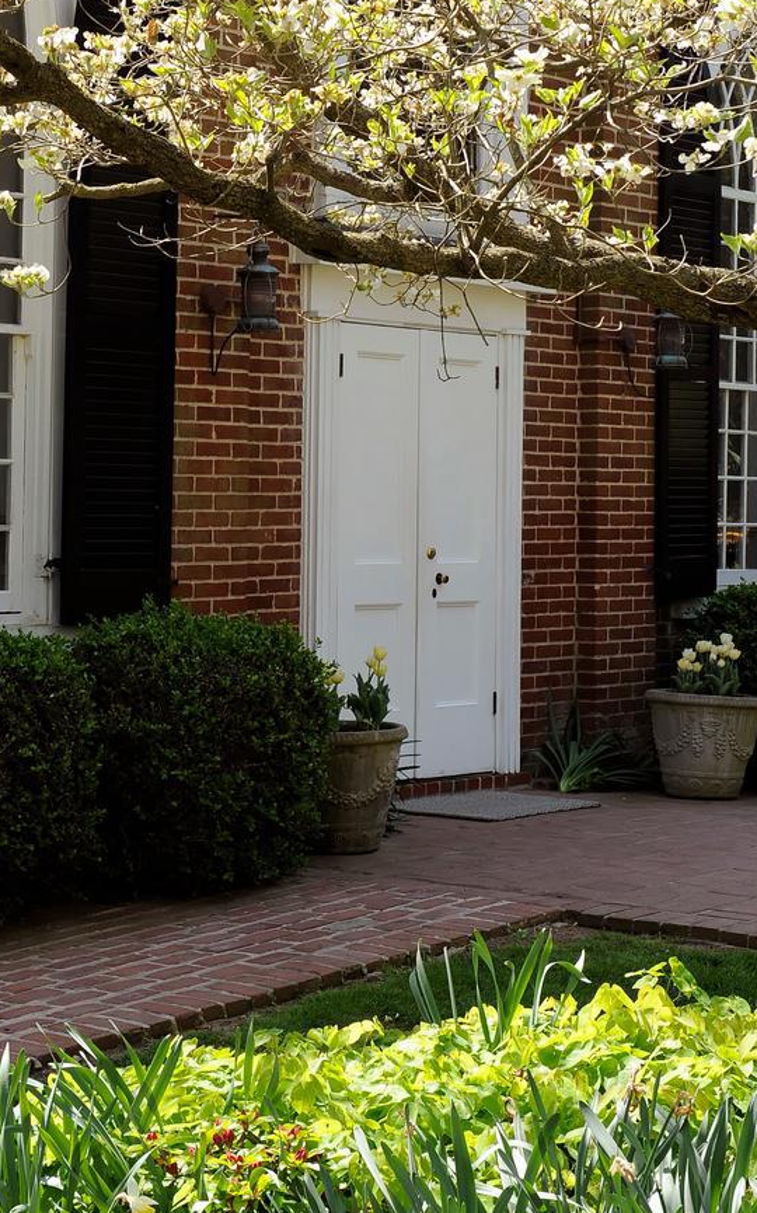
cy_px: 294
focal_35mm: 76
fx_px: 2511
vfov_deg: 26.8
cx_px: 252
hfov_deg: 17.1
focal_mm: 42
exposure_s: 1/100
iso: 200
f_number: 9
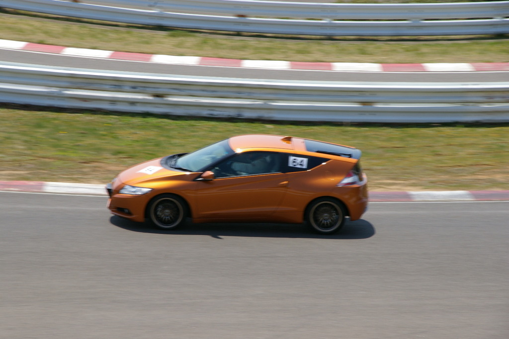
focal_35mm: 195
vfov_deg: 7.0
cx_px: 254
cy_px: 170
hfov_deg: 10.6
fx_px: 2756
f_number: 13
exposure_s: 1/125
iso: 200
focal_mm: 130
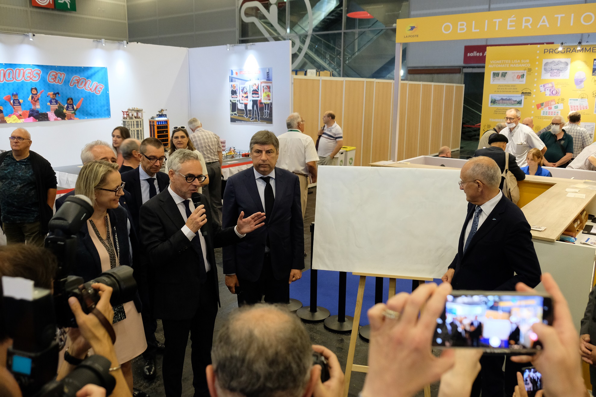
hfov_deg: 63.7
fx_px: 480
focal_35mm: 29
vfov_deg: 45.0
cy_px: 198
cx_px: 298
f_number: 3.6
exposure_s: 1/60
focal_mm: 19.5
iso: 2500
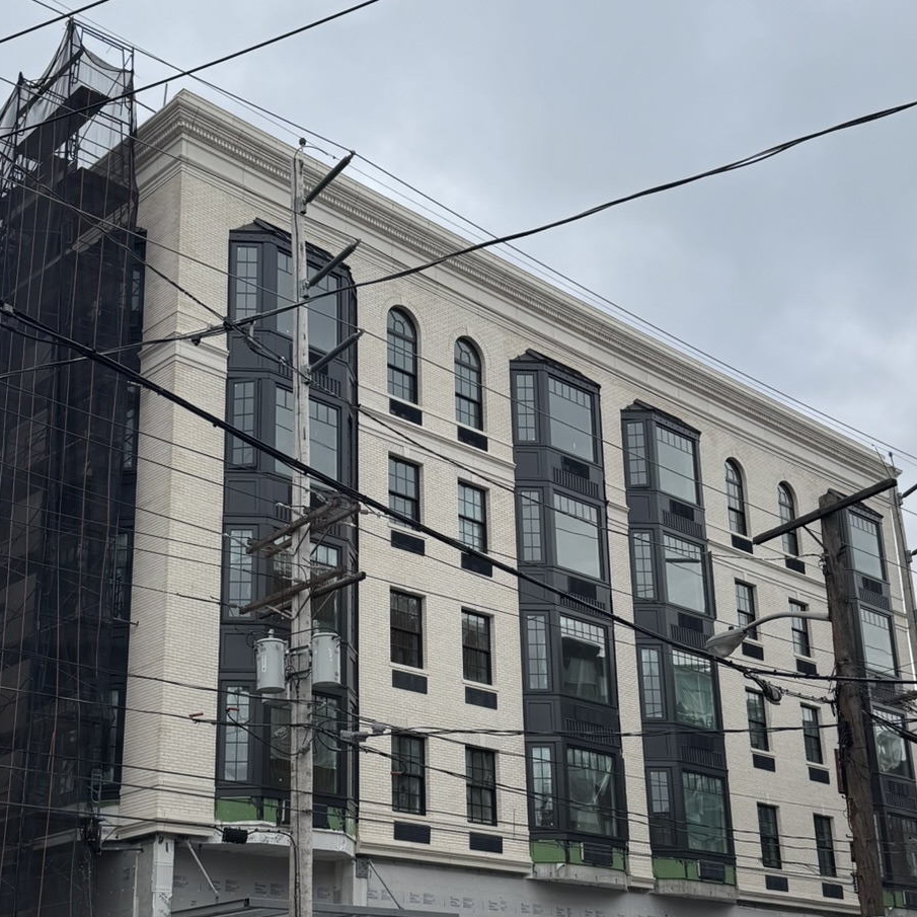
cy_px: 576
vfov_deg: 35.2
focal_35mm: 48
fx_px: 1439
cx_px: 440
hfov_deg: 35.4
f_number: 1.78
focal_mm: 6.76
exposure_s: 1/3413
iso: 80
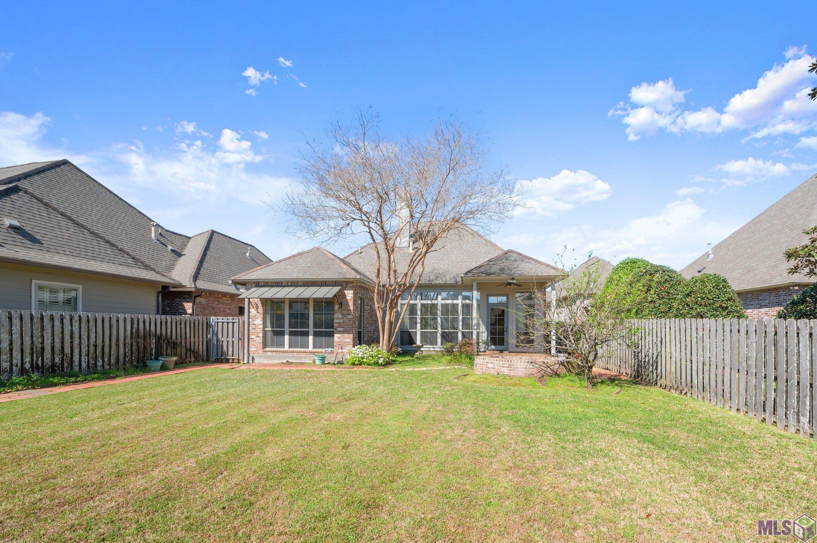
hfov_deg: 96.8
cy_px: 272
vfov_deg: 73.7
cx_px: 408
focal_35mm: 16
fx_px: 363
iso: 250
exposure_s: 1/400
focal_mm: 16
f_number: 10
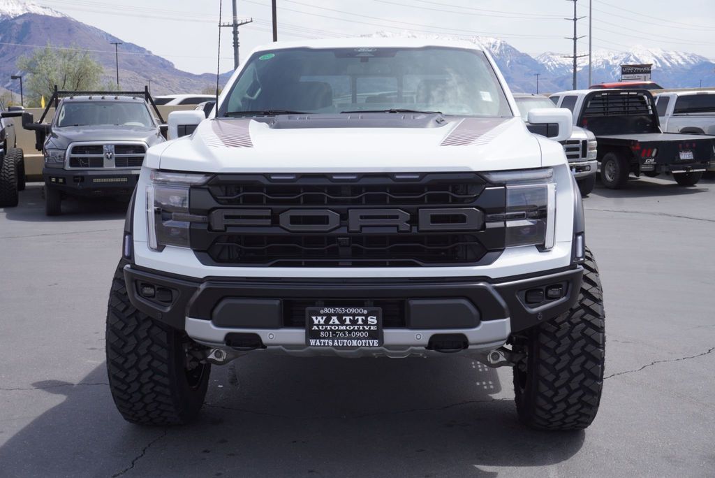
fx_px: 864
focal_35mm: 44
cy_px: 239
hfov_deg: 44.9
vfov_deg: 30.9
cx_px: 358
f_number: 11
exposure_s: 1/125
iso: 100
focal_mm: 29
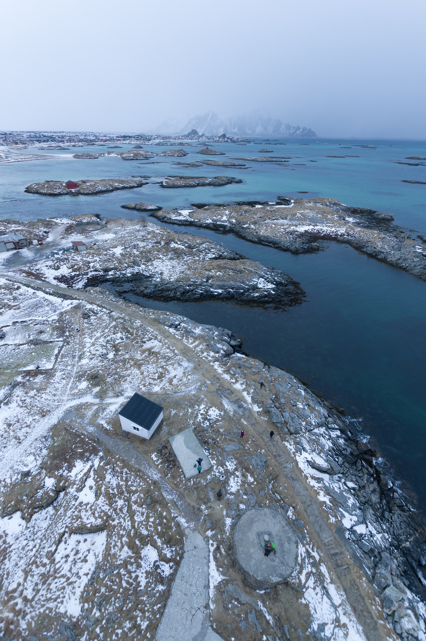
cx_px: 213
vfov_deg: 100.4
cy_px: 320
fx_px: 267
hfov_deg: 77.2
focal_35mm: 15
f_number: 5.6
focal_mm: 10
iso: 200
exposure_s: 1/15
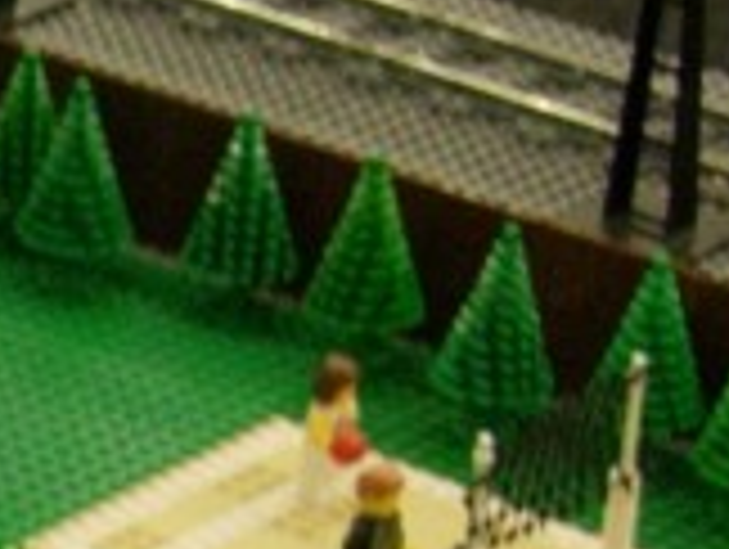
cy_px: 1287
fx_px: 5927
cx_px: -954
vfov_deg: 5.2
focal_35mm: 281
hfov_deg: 6.7
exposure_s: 1/11.6
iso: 200
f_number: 2.8
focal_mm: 7.8
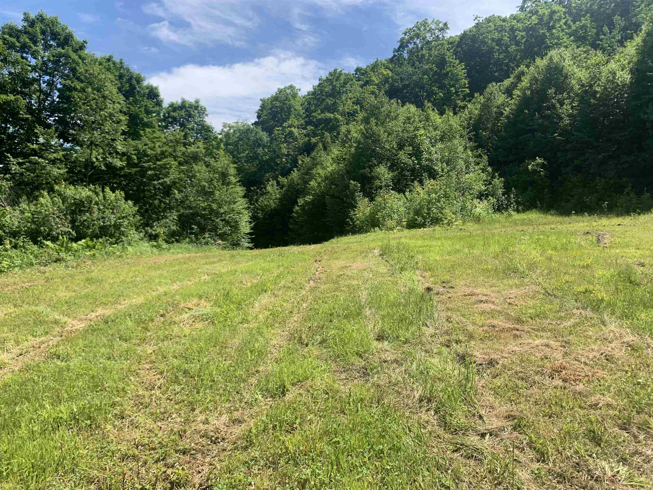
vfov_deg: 53.1
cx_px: 326
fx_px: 490
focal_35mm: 26
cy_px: 245
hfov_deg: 67.3
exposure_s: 1/1447
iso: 25
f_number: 1.8
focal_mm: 4.25
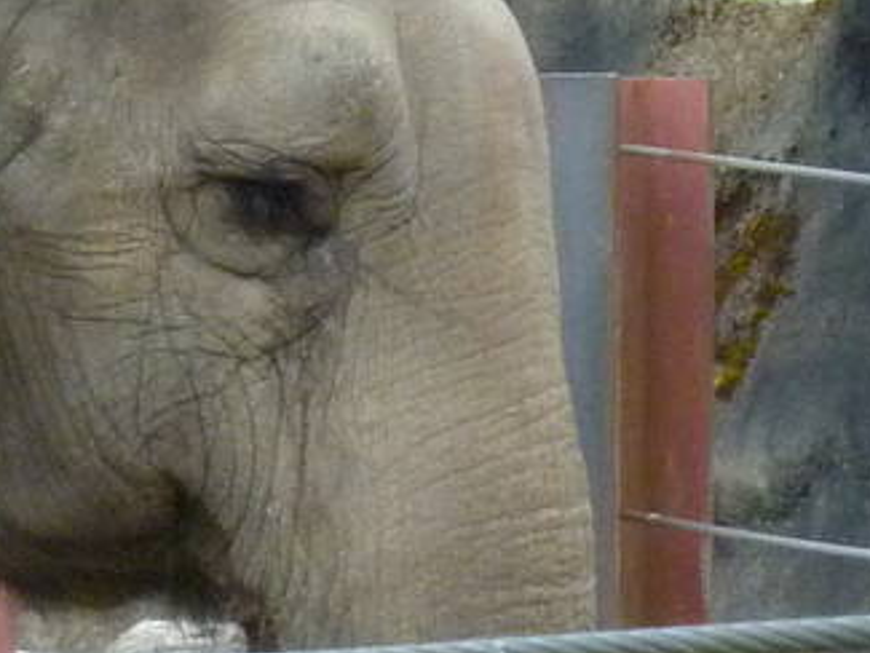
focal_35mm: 547
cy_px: 616
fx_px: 13753
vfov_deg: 2.7
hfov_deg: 3.6
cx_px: -1041
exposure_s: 1/400
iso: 400
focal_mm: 18.2
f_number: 4.4
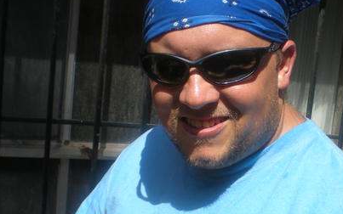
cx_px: 175
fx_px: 598
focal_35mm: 64
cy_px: 153
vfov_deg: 20.2
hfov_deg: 32.0
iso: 64
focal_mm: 6.3
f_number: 4.6
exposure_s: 1/364
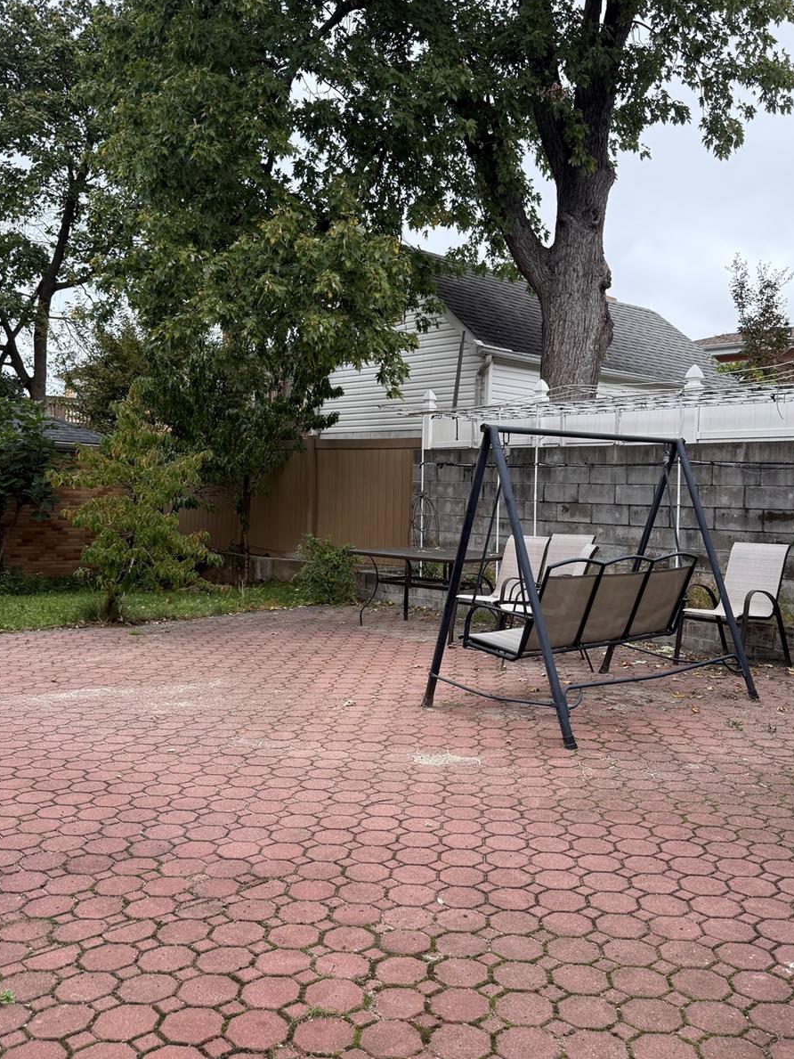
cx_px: 421
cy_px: 510
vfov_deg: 58.3
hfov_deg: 45.4
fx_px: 948
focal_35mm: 31
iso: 100
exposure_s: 1/443
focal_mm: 6.76
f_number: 1.78
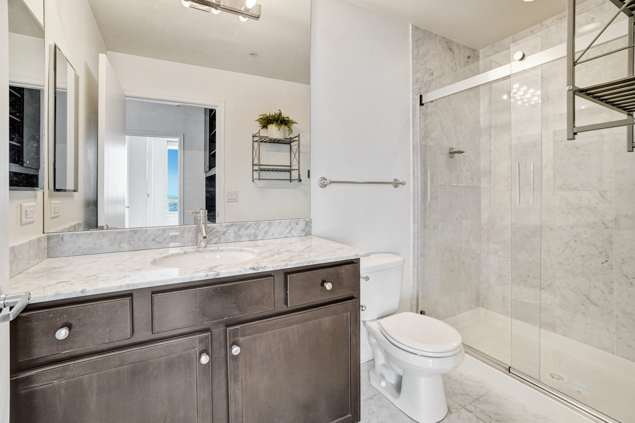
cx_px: 318
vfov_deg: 77.3
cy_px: 212
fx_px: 265
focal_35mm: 15
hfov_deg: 100.4
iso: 1250
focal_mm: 10
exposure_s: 1/40
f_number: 5.6
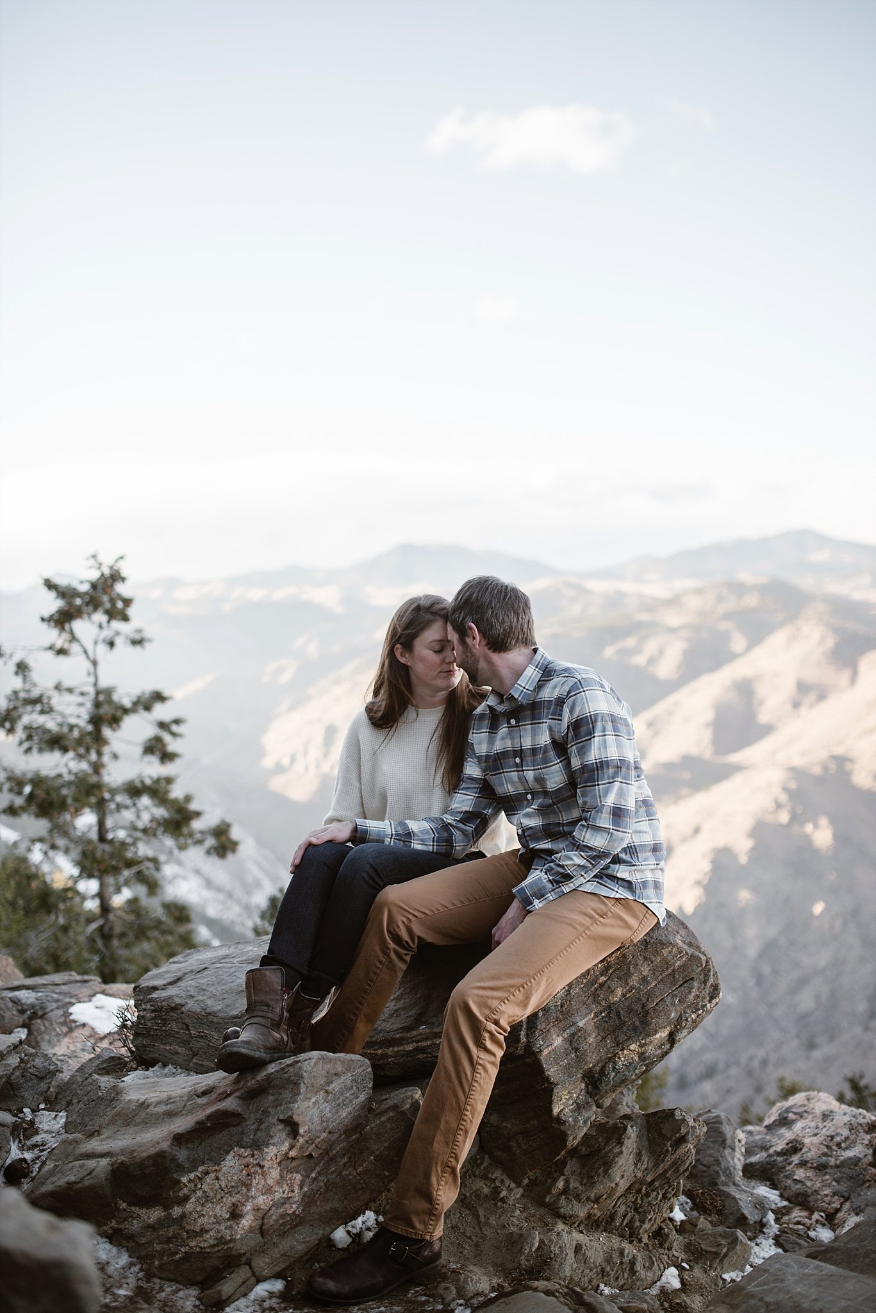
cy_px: 656
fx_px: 1276
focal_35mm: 35
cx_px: 438
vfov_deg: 54.4
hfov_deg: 37.9
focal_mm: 35
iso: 200
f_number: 2
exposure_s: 1/1600
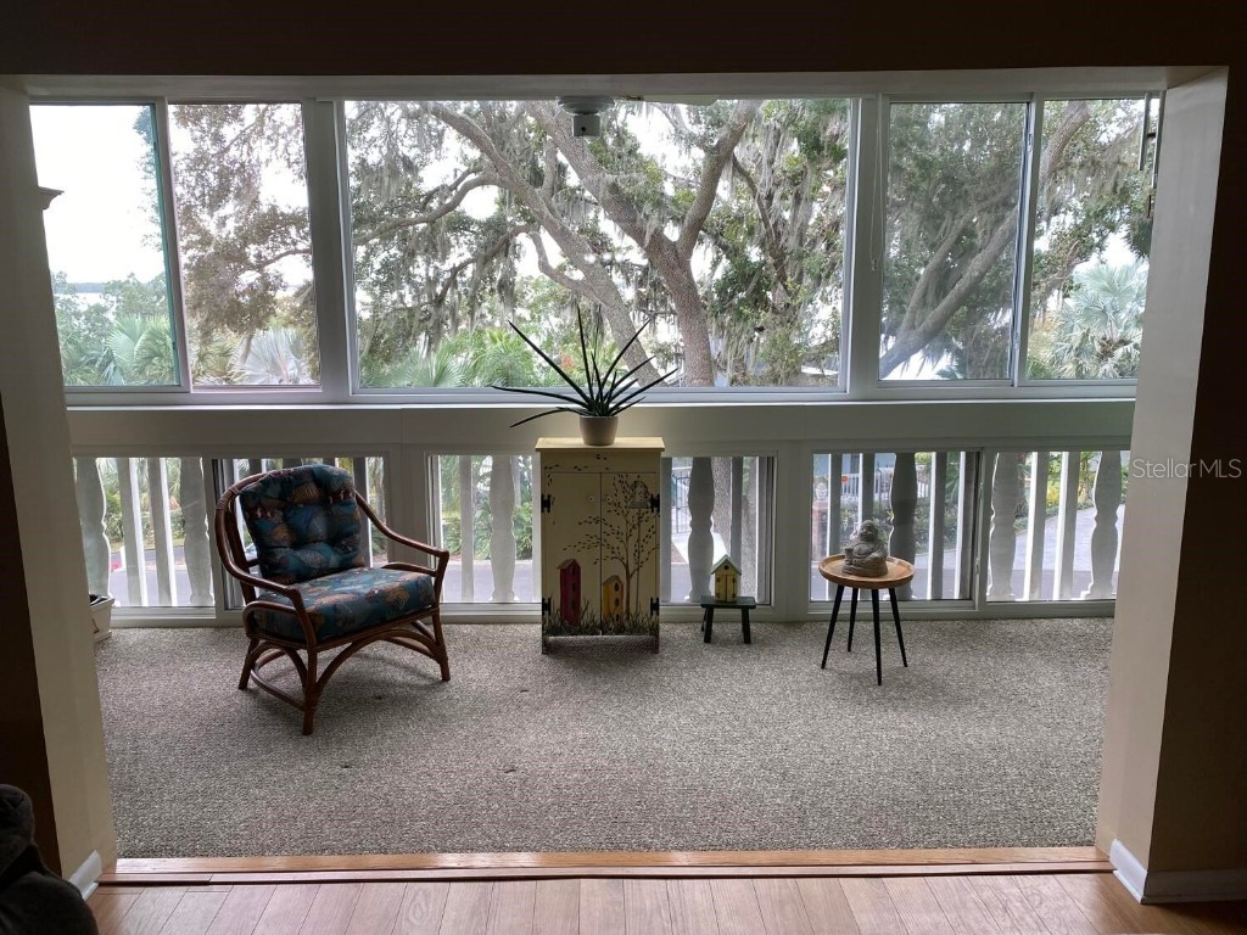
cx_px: 624
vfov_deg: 53.1
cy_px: 468
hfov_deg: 67.3
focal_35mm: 26
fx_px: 937
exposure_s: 1/120
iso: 50
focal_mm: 4.25
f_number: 1.8
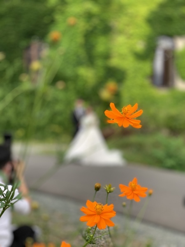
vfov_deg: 36.8
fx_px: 371
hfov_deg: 28.0
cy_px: 124
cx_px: 92
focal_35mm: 52
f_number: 2.4
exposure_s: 1/122
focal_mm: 6
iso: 32
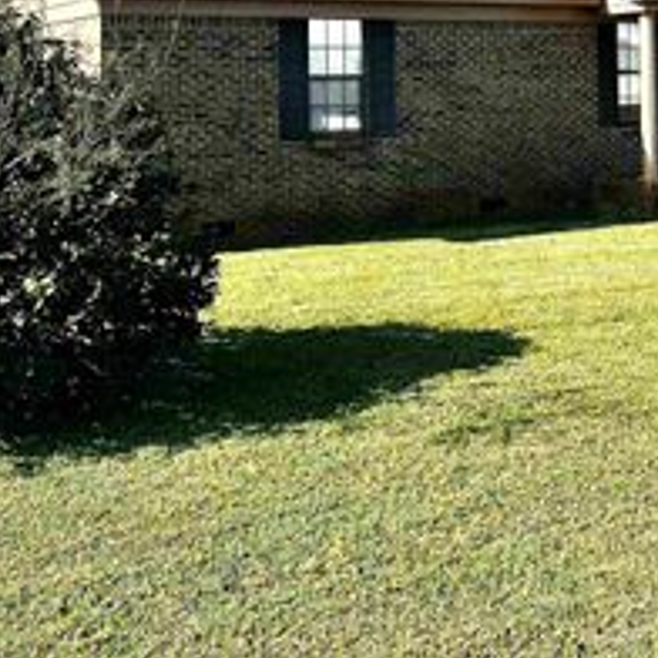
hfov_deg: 31.1
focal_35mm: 54
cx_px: 483
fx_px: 1161
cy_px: 35
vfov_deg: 29.9
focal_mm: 6.86
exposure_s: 1/4016
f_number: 1.78
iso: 80
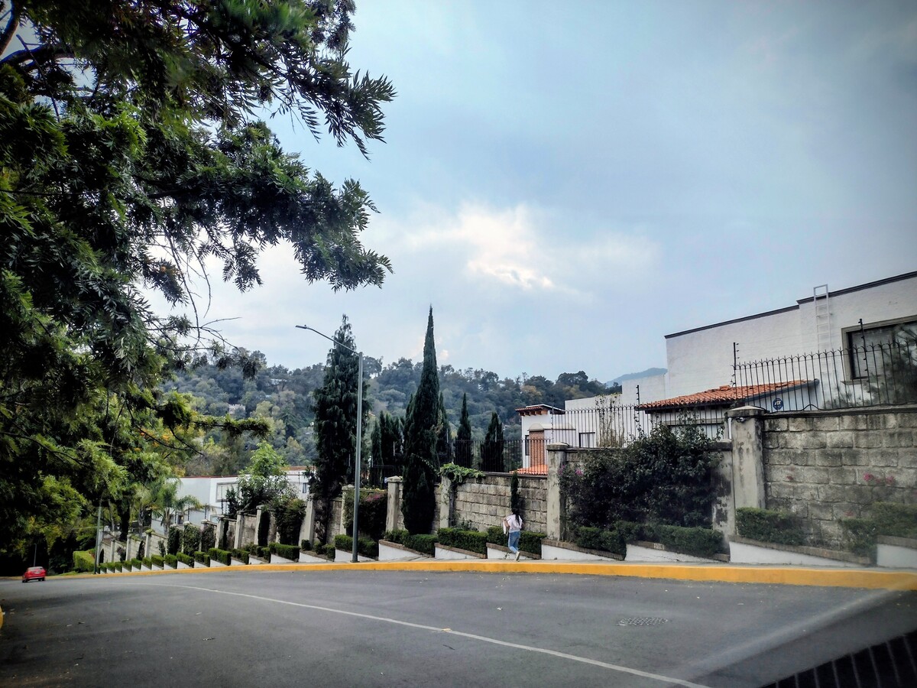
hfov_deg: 65.3
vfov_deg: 51.4
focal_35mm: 27
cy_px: 344
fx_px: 715
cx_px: 458
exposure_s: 1/985
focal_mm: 4.71
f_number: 1.7
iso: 100
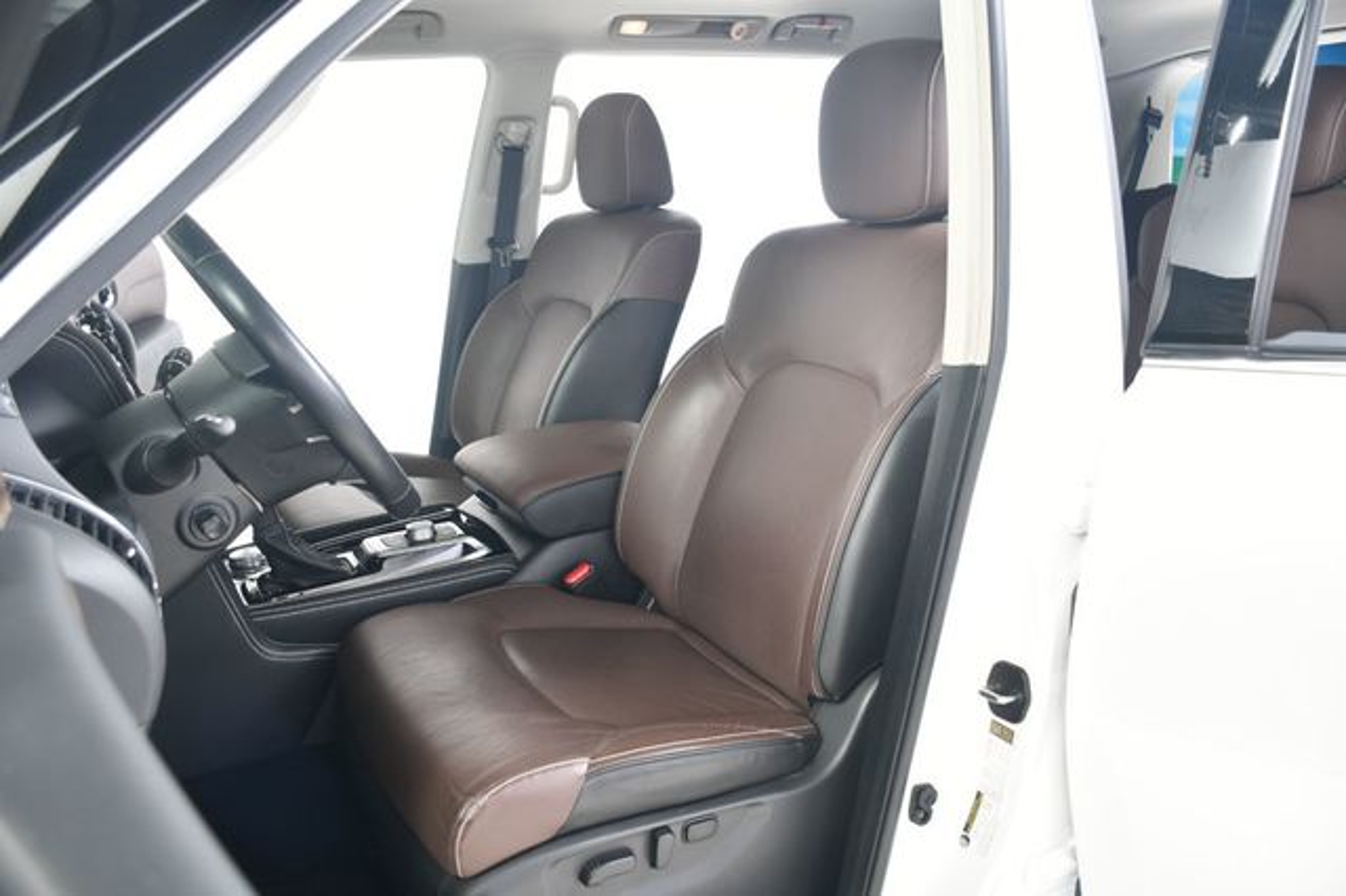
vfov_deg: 43.6
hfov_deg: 62.0
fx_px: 1121
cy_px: 448
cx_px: 673
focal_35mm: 30
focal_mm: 20
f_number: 3.5
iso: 100
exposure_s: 1/160
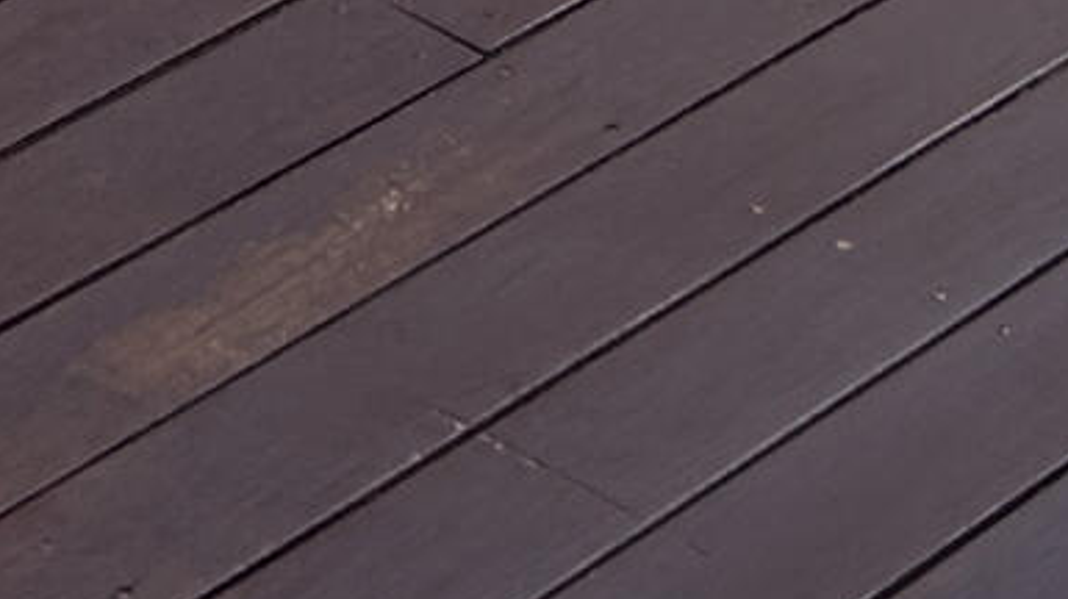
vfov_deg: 4.9
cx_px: 671
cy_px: -1836
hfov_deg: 9.8
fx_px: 6255
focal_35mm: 221
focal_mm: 5.7
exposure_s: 1/957
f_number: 1.5
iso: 50
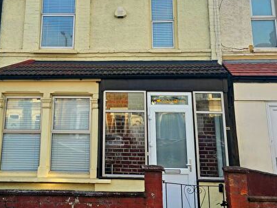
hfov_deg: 46.4
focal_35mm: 40
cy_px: 53
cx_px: 105
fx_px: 320
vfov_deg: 35.2
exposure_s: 1/182
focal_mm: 6.3
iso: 12
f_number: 1.7
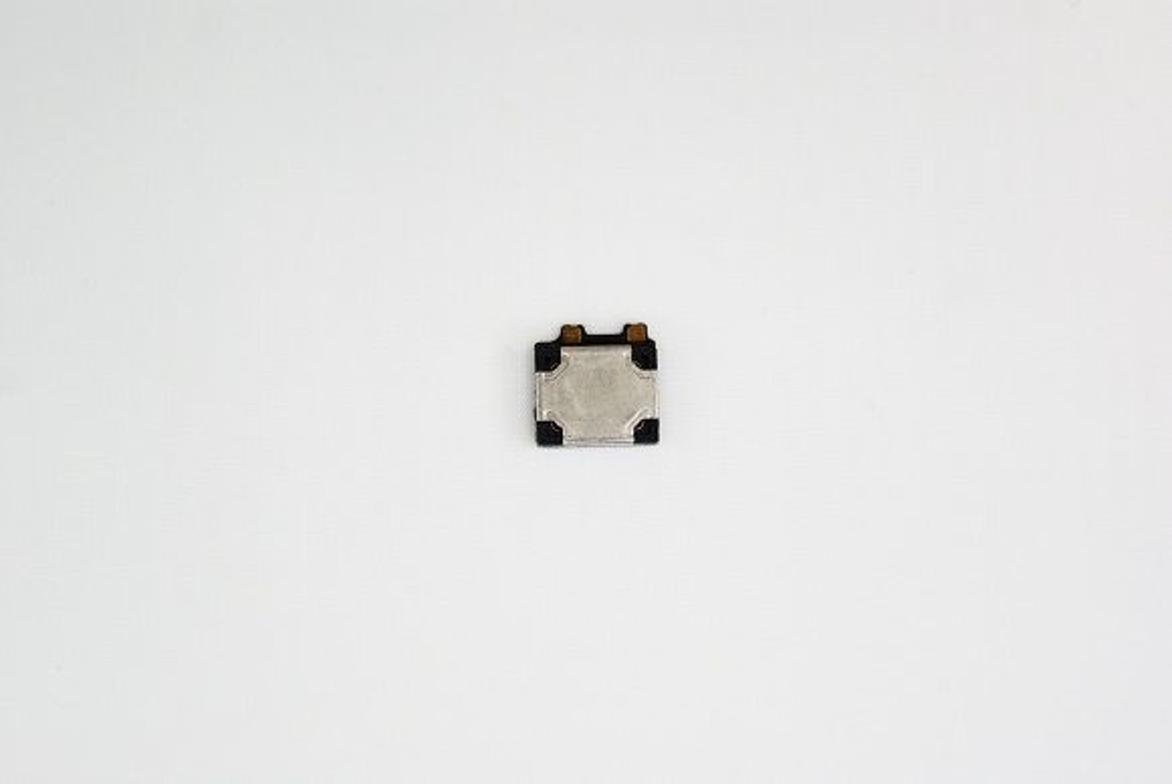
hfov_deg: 19.4
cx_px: 586
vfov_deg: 13.1
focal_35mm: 105
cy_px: 392
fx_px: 3423
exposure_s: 1/160
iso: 1600
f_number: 5.6
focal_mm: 70
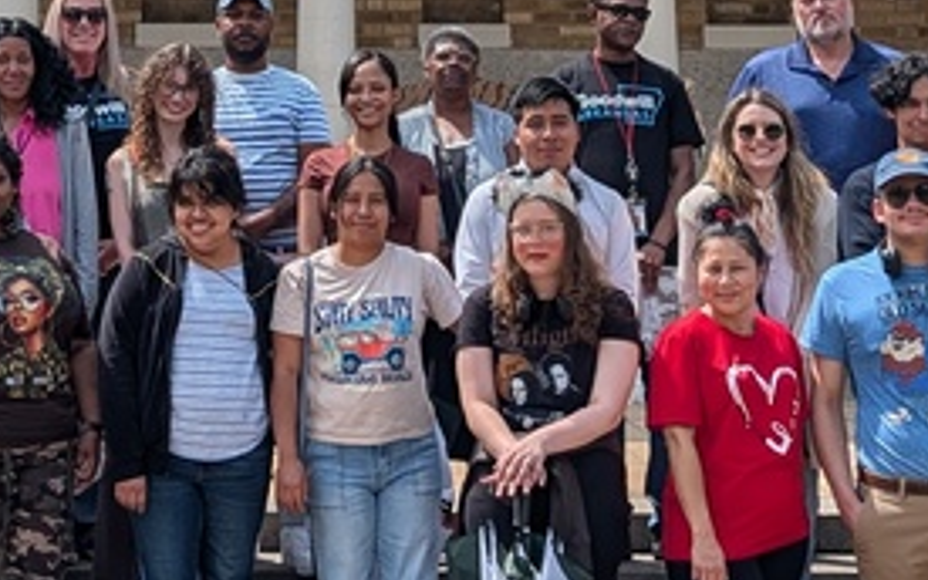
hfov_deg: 21.7
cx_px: 256
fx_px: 2403
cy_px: -191
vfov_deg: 13.3
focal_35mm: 95
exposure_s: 1/1754
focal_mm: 6.9
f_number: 1.68
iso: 22
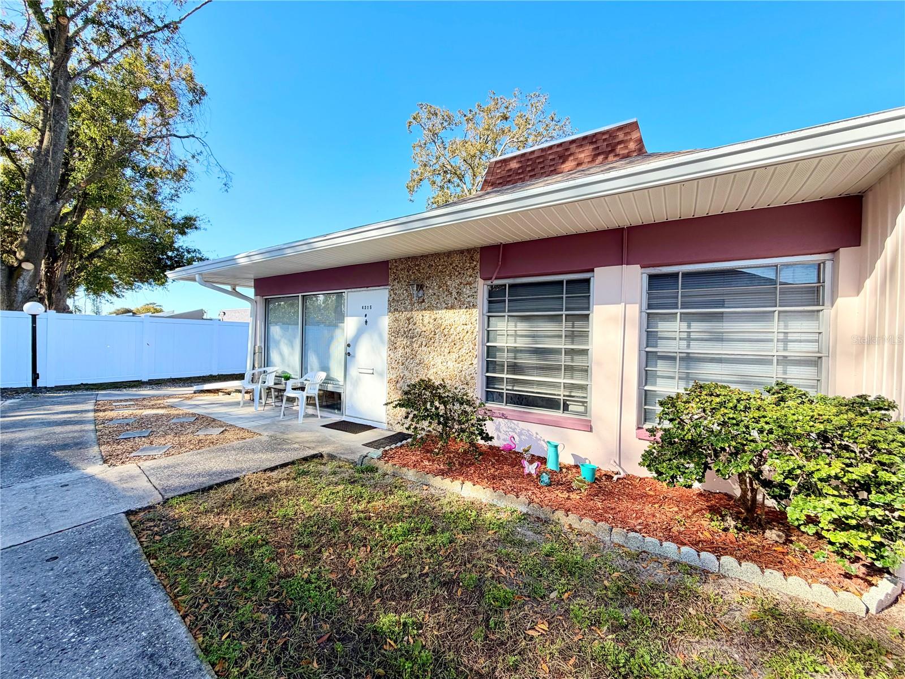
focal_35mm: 14
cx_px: 452
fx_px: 366
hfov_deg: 102.1
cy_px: 340
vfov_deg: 85.7
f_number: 2.2
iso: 50
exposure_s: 1/342
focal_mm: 2.22
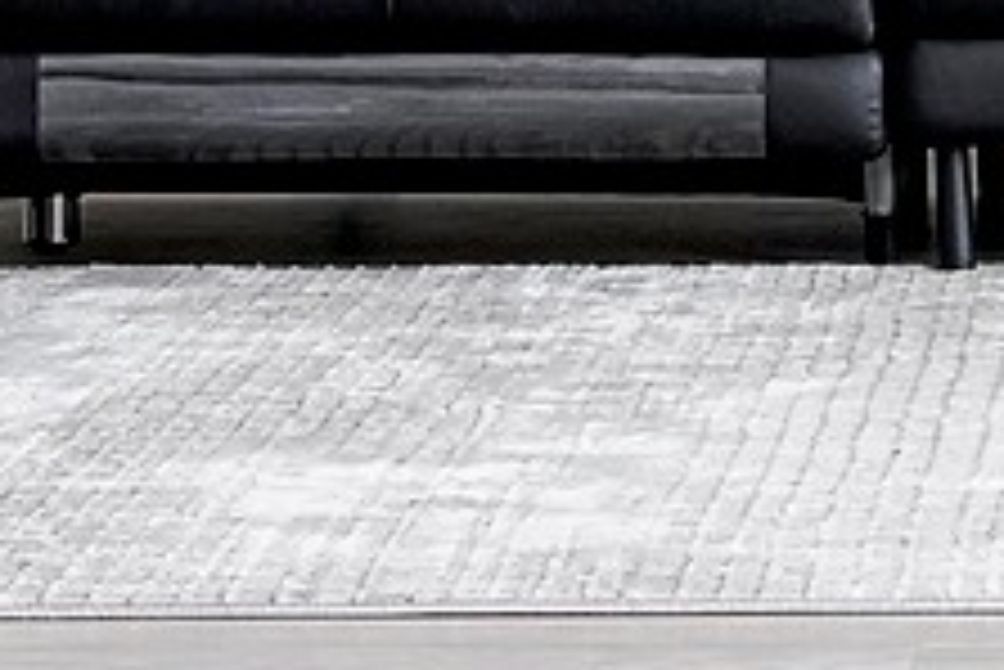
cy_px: -625
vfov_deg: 4.5
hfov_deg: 6.7
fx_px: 8482
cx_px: 1373
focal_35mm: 304
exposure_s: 3.2
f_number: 8
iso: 640
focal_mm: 37.7
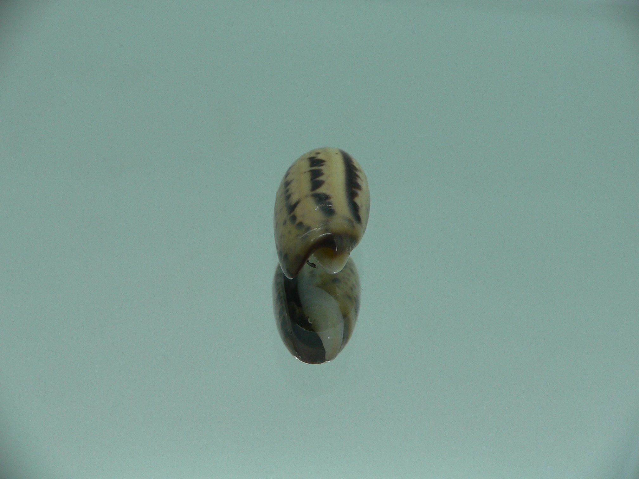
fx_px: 646
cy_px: 240
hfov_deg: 52.6
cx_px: 320
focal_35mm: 35
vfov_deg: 40.7
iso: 80
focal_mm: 4.6
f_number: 2.8
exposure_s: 1/80
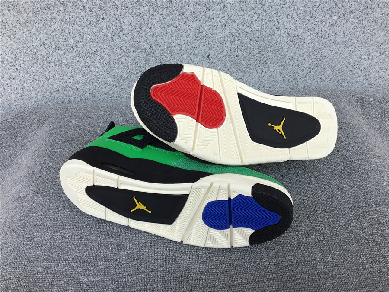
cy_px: 146
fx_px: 348
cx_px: 194
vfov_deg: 45.4
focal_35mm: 31
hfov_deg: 58.4
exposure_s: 1/831
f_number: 2.4
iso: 25
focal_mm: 3.3
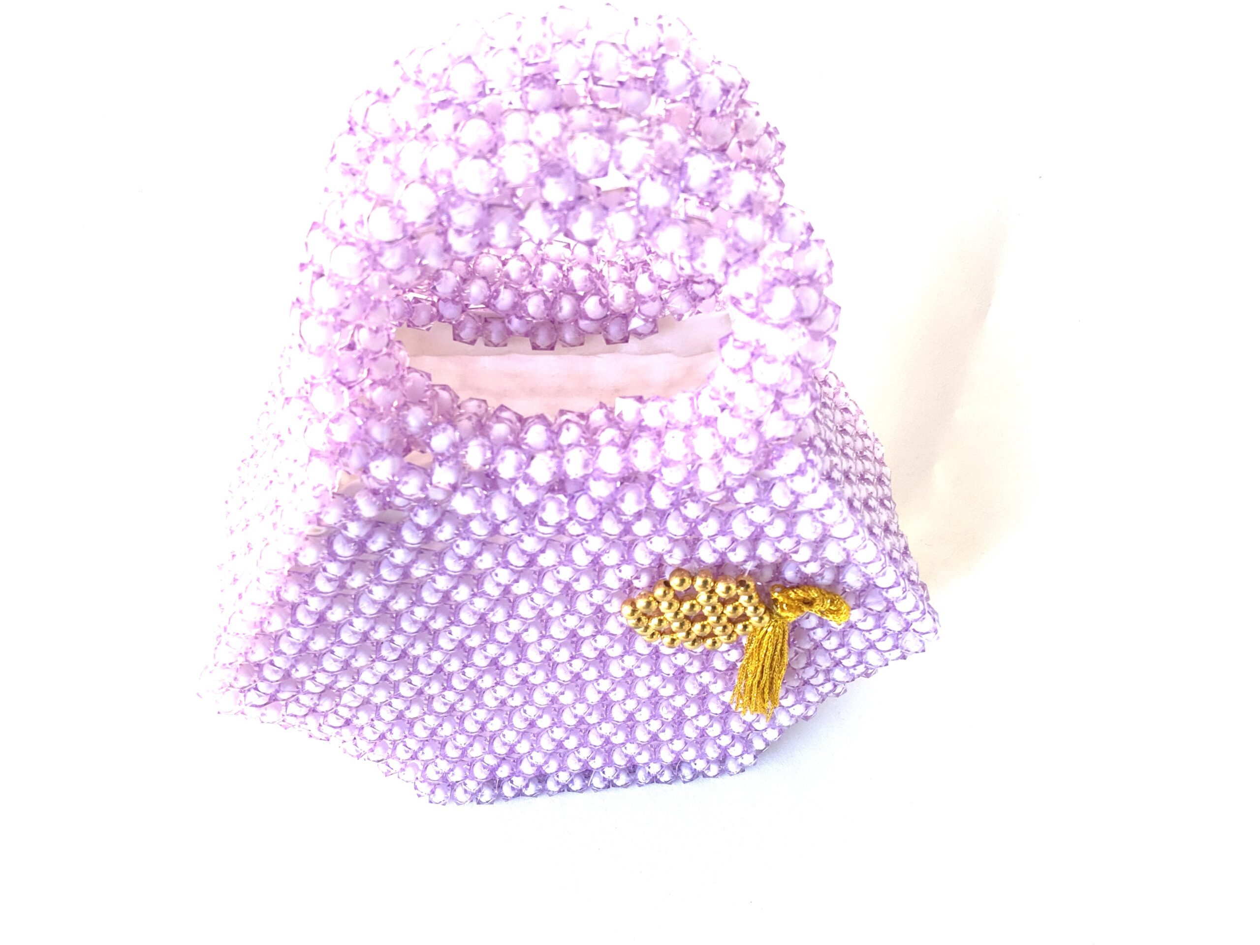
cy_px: 472
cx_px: 630
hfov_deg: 61.7
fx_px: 1056
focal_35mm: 29
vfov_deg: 48.2
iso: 40
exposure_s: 1/122
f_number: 1.8
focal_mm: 3
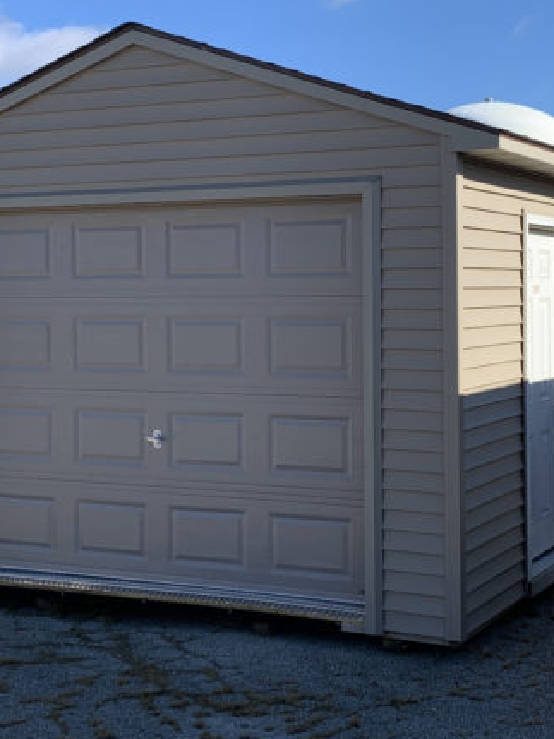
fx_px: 598
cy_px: 358
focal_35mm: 28
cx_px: 281
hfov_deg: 49.7
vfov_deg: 63.4
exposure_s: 1/1560
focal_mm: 4.25
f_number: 1.8
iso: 25
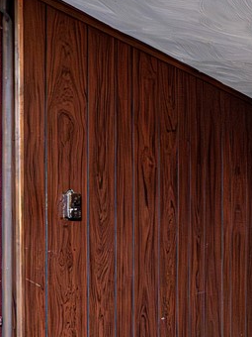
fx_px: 417
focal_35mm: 43
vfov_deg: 43.0
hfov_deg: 18.7
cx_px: 515
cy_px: 236
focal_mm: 14
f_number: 6.3
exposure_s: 1/160
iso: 8000
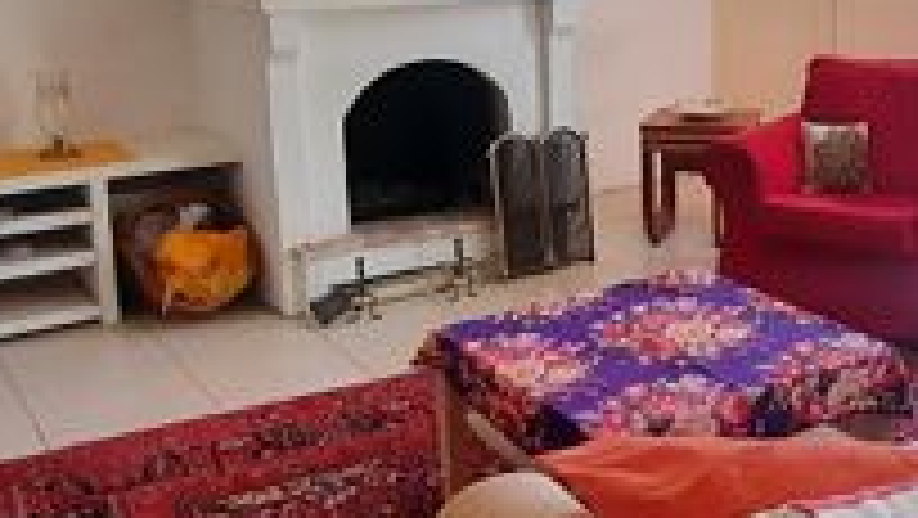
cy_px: 126
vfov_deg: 24.2
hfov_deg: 40.2
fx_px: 1193
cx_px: 749
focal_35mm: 49
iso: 64
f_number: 2.2
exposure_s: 1/100
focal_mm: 1.74
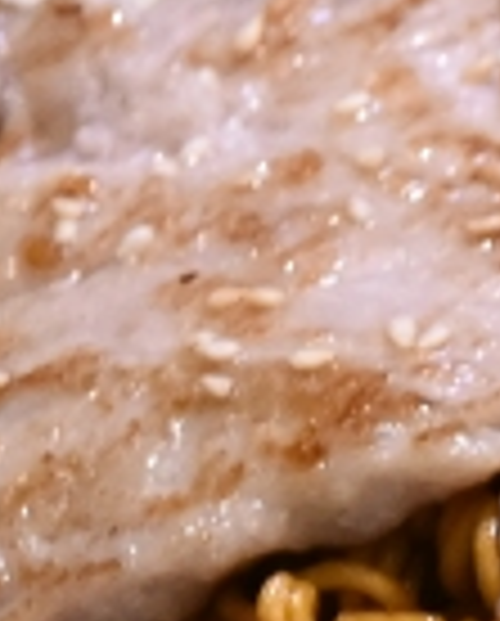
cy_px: 1017
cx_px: 2356
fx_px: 11431
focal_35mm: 620
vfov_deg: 3.1
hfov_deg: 2.4
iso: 4000
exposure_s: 1/125
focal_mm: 62
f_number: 8
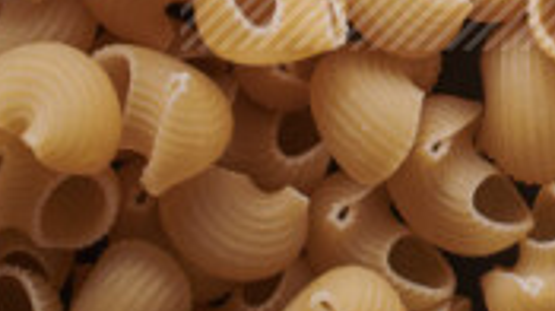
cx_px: 970
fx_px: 3528
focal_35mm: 240
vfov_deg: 4.9
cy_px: -495
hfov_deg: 8.7
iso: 160
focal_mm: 50
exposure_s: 1/100
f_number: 8
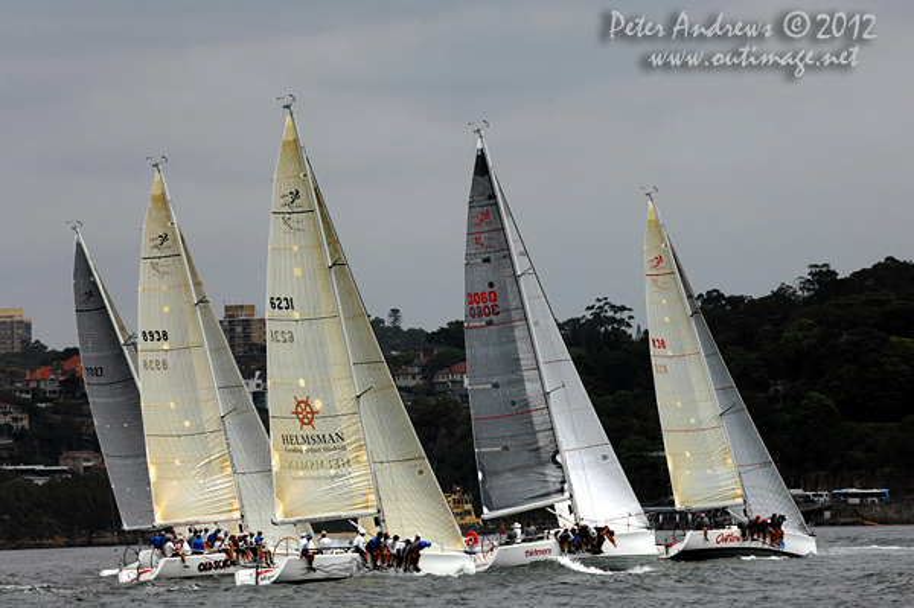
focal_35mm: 300
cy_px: 304
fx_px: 7610
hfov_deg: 6.9
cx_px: 457
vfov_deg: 4.6
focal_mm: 200
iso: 400
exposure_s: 1/1000
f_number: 8
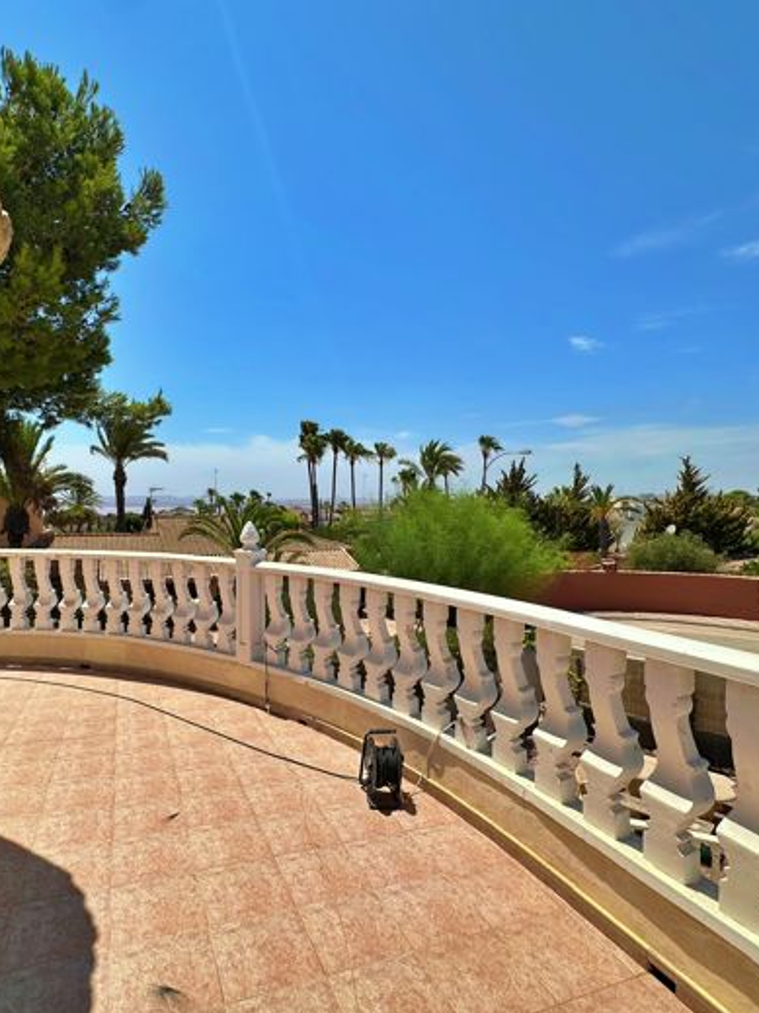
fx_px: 556
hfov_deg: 68.4
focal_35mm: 19
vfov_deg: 84.7
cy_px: 513
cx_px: 335
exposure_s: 1/3861
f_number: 2.2
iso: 50
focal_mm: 2.22
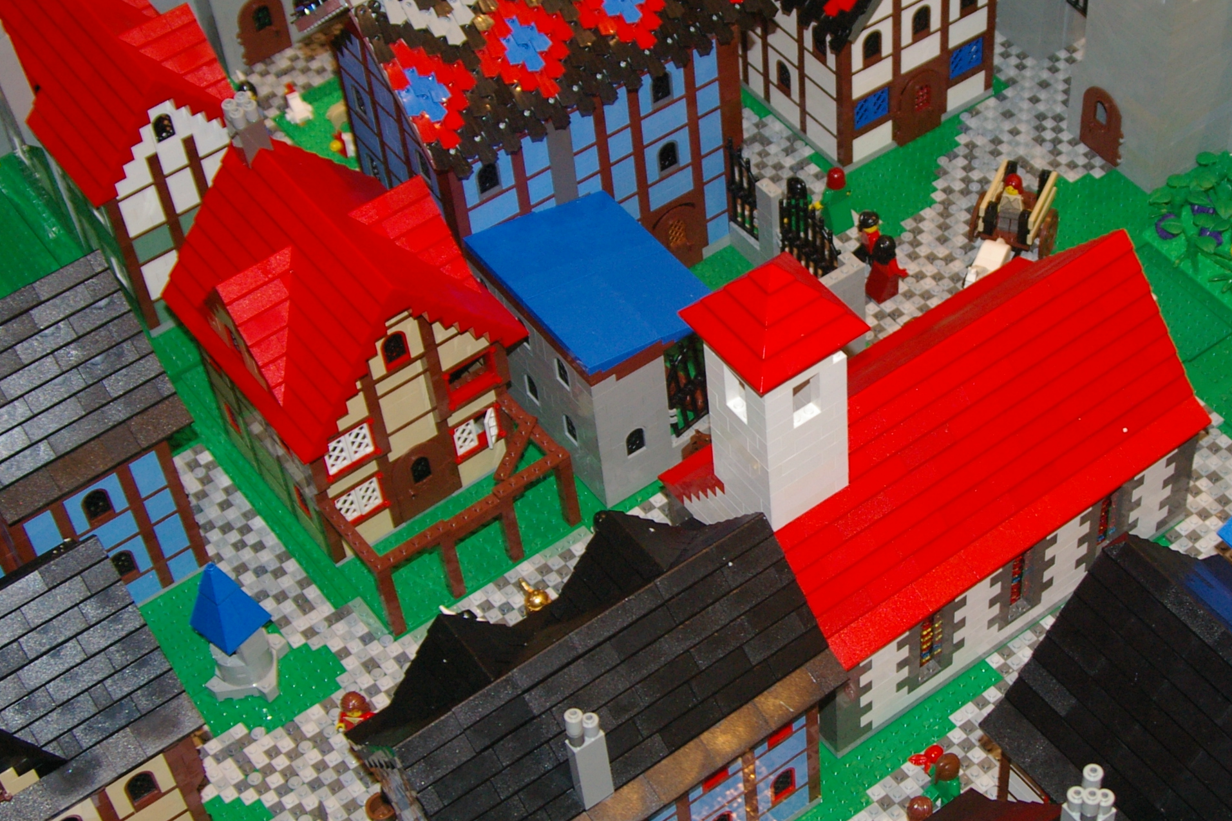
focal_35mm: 66
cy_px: 467
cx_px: 866
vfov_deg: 20.6
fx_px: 2258
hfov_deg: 30.2
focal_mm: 28
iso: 800
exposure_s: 1/45
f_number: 5.6
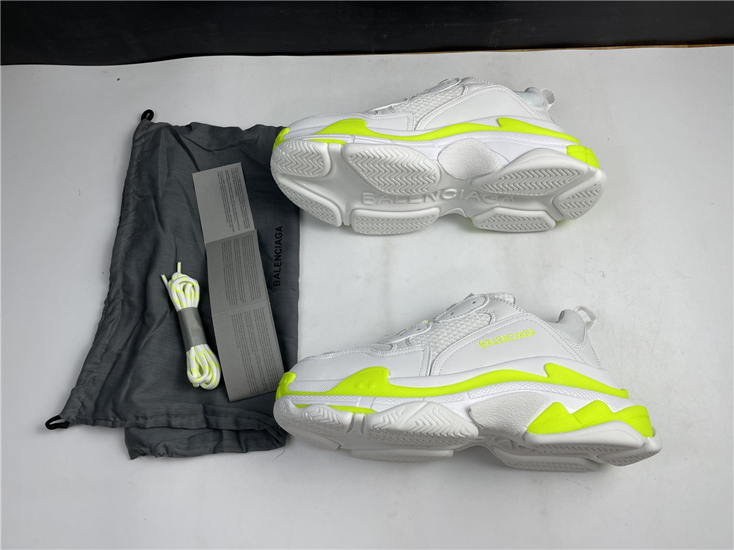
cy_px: 275
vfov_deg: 53.1
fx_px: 551
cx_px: 367
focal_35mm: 26
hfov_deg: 67.3
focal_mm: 4.2
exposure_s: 1/132
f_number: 1.6
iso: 32
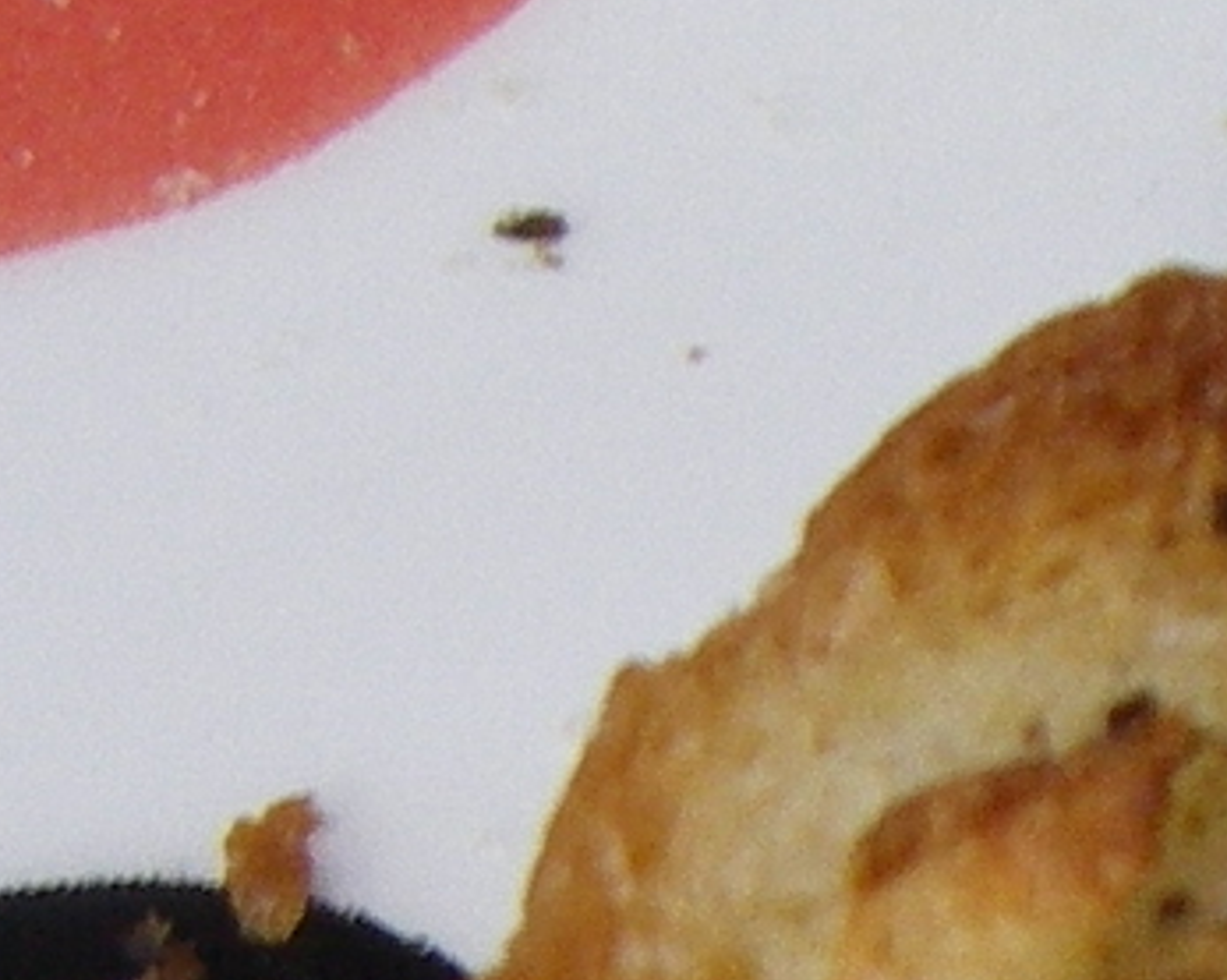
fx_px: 7946
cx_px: 2206
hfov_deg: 8.5
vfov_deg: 6.9
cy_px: 1769
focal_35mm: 219
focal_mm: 6.3
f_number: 3.3
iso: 125
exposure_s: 1/50
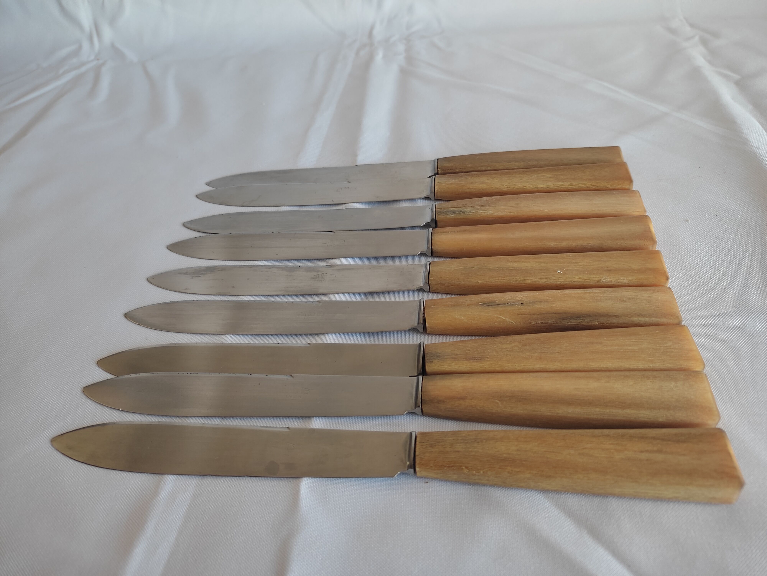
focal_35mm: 25
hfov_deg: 69.4
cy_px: 288
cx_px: 384
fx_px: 554
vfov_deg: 54.9
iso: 190
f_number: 1.79
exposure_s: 1/33
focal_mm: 4.7
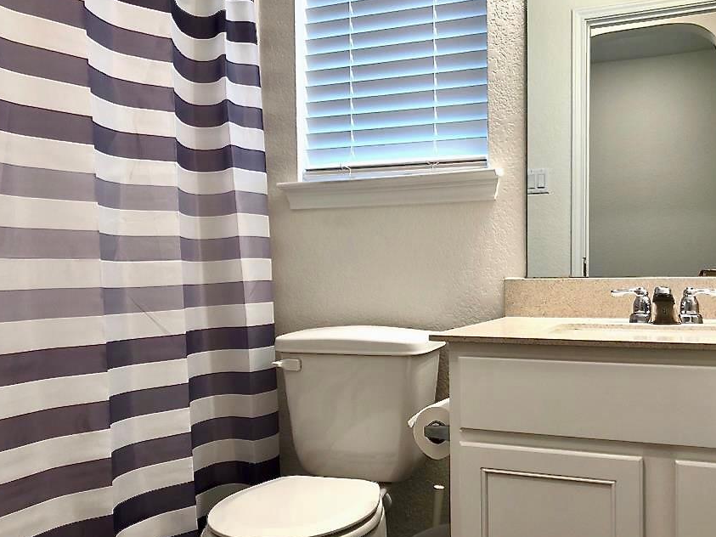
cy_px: 291
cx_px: 412
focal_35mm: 34
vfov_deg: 41.8
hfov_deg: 53.7
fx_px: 703
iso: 32
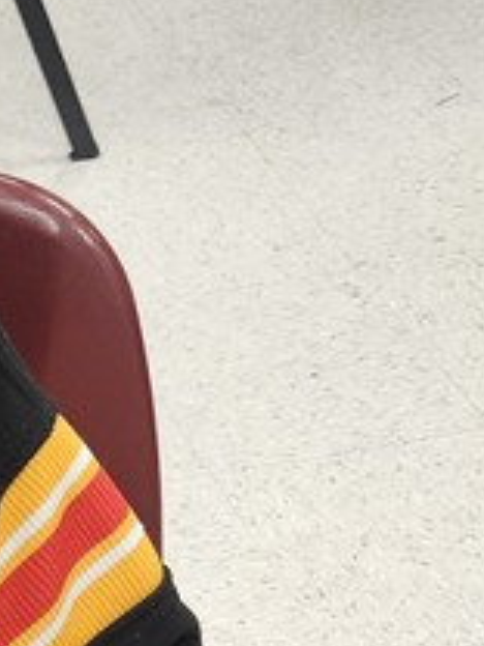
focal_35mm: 113
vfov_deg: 16.3
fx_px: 2107
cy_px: 894
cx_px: -133
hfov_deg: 12.7
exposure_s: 1/50.7
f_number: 1.8
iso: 320
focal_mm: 5.4
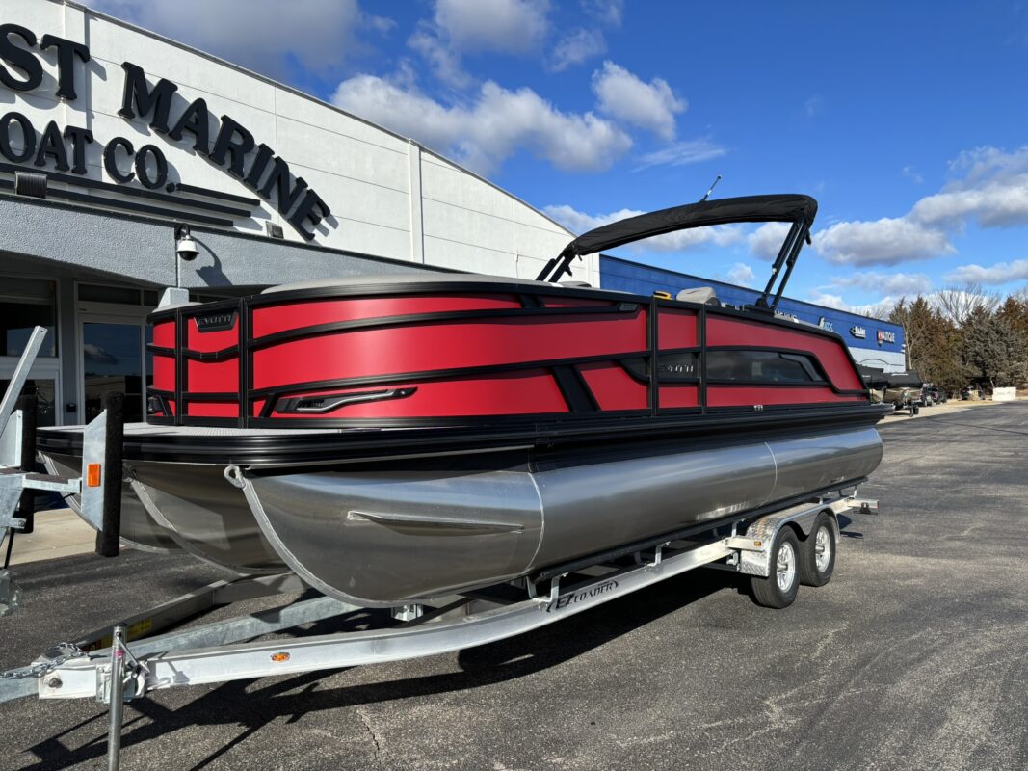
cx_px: 514
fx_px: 772
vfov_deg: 53.1
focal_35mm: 26
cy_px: 386
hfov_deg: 67.3
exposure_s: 1/3205
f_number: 1.6
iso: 50
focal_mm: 5.96
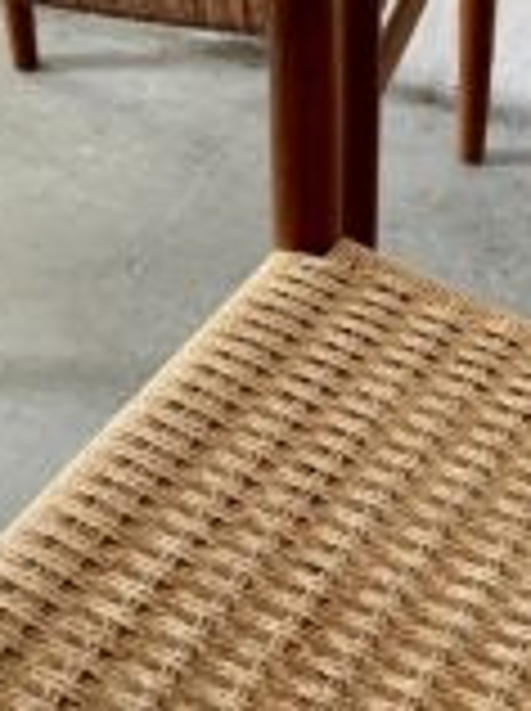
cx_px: 549
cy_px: 405
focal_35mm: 99
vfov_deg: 19.9
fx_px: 2030
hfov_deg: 14.6
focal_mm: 5.7
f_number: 1.5
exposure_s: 1/121
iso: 100
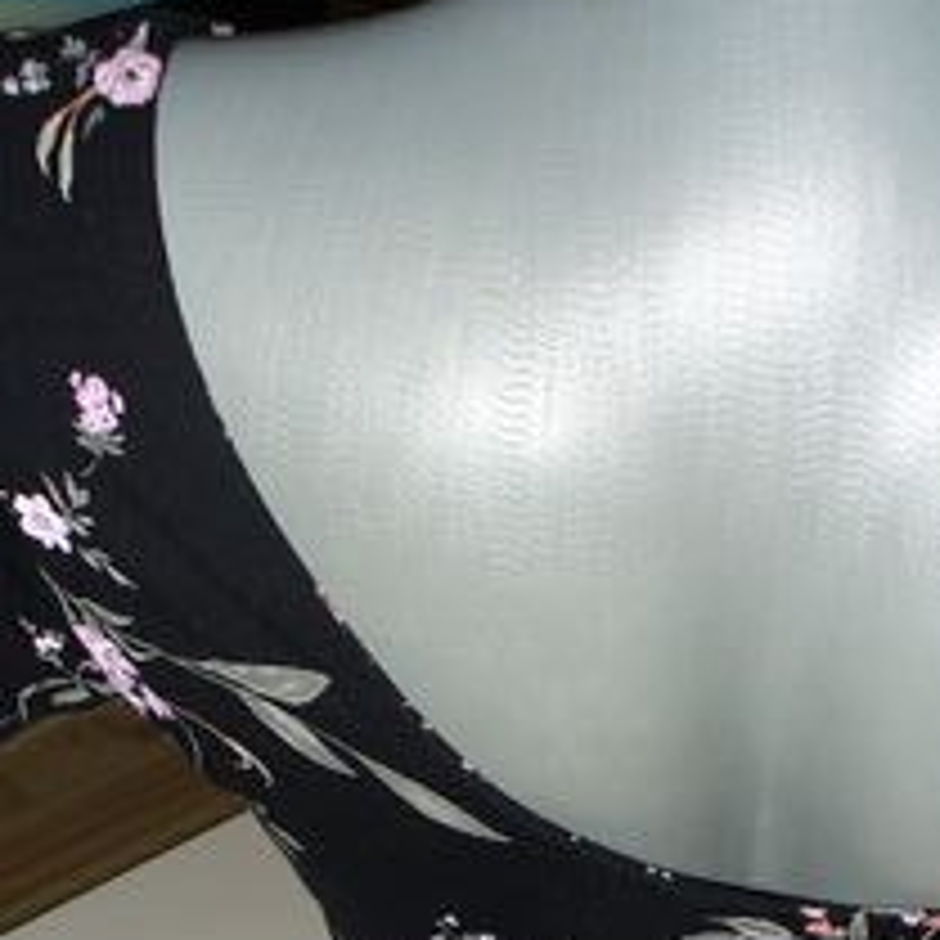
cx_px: 594
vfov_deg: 22.4
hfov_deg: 23.0
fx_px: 2304
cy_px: 864
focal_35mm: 75
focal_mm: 6.1
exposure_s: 1/30
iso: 100
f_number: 2.8
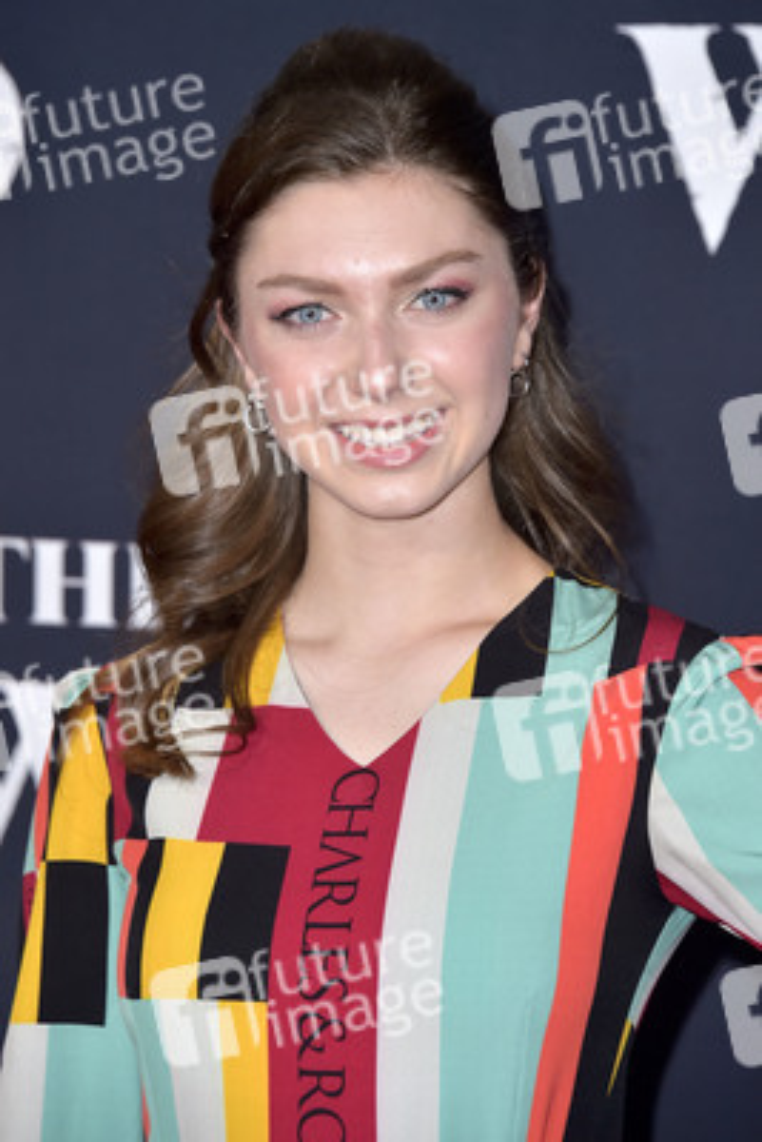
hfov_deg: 7.6
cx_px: 381
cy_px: 571
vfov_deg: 11.4
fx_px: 5710
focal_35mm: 180
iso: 320
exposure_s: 1/250
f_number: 7.1
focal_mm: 180
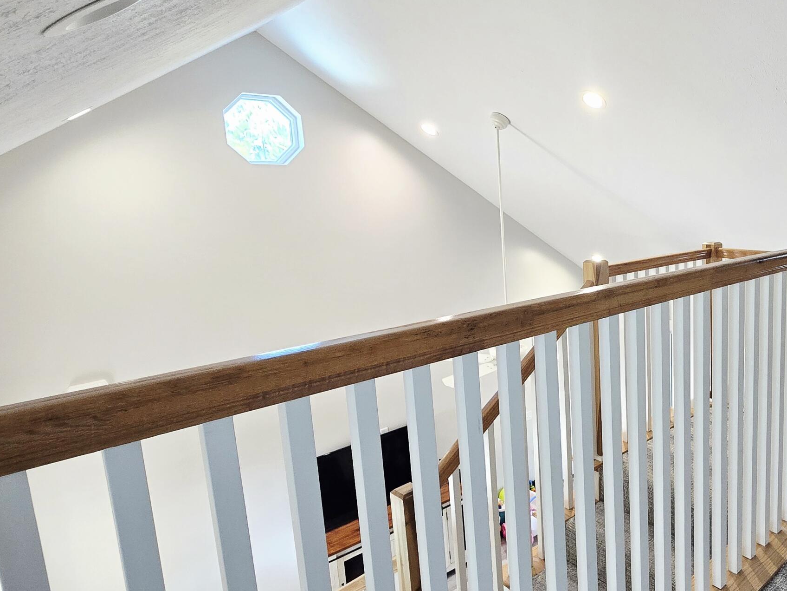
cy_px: 289
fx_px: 523
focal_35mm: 23
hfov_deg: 67.6
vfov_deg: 58.9
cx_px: 619
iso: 200
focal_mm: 2.2
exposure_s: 1/60.2
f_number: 2.2
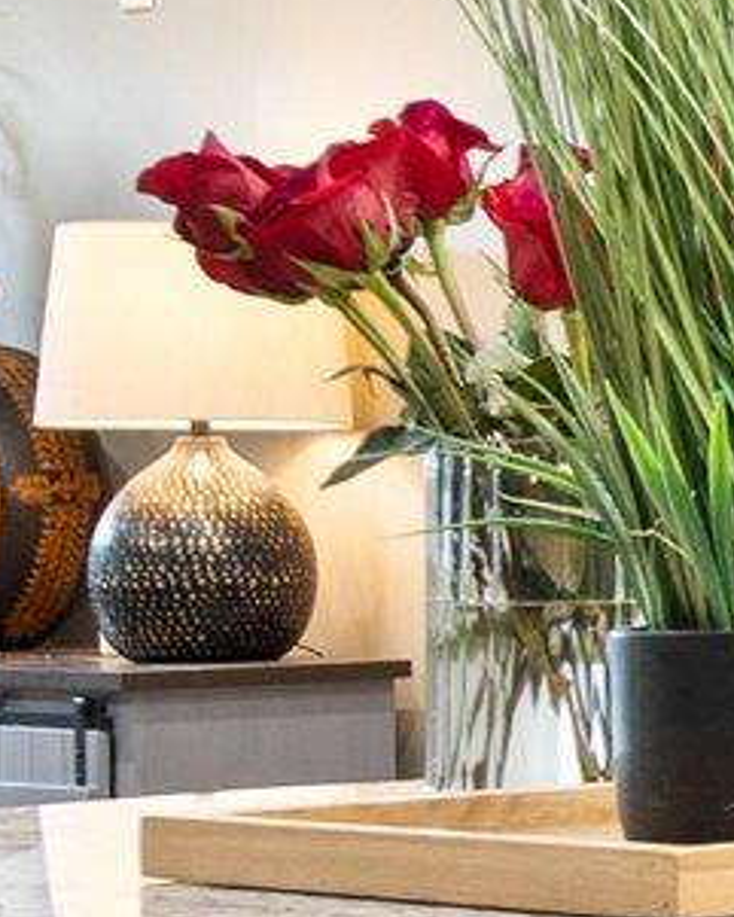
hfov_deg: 7.5
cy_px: 658
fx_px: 4153
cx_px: 2796
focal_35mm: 153
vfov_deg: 12.6
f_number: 5.6
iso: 1250
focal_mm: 16
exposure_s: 1/5
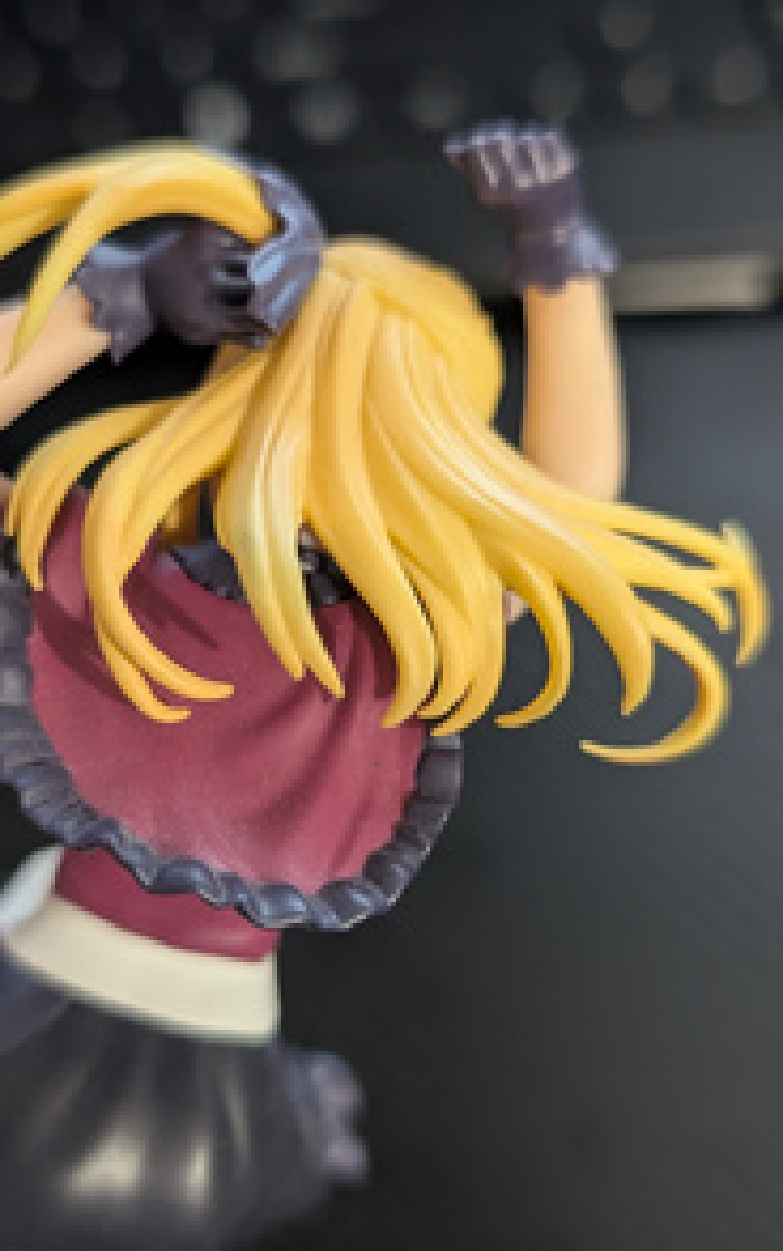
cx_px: 291
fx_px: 1330
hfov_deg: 32.6
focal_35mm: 39
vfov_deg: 50.4
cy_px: 596
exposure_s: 1/48.8
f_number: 1.68
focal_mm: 6.9
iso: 744
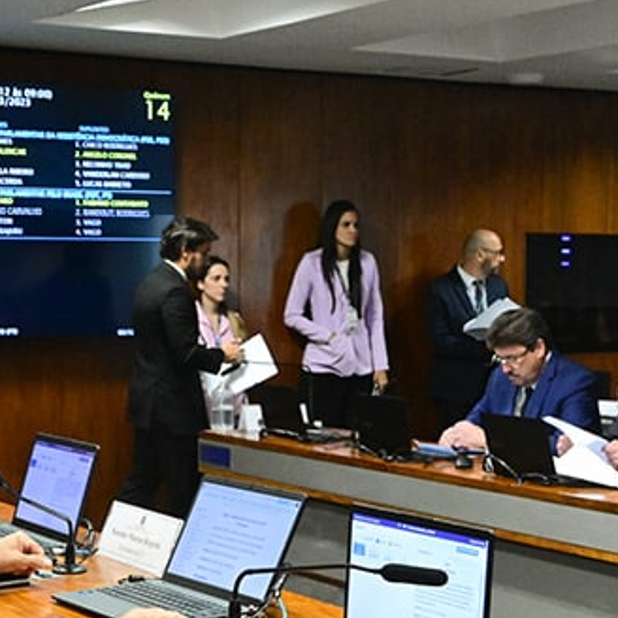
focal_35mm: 80
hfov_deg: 21.6
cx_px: 294
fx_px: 1616
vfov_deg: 21.5
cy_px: 435
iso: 5000
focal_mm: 24
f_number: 5
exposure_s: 1/160
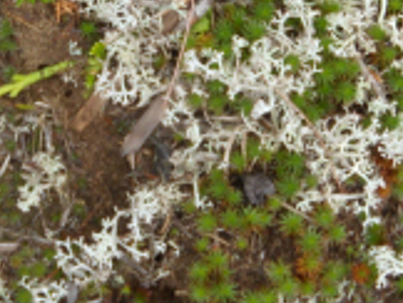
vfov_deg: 13.9
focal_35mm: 102
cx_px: 134
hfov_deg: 19.2
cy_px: -108
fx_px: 1189
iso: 80
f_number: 3.6
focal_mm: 6.4
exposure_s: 1/160
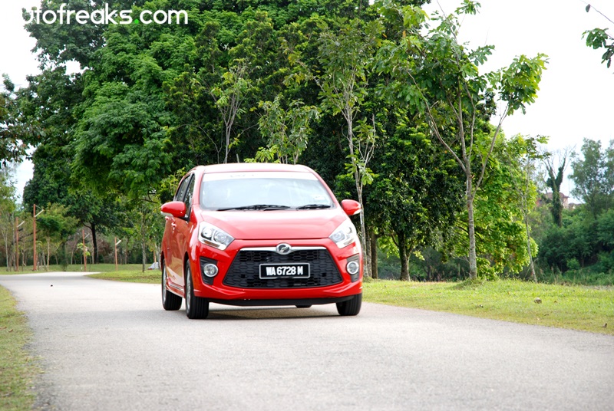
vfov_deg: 13.1
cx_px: 307
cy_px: 206
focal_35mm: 105
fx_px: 1793
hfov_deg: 19.4
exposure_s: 1/100
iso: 200
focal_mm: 70
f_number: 4.5
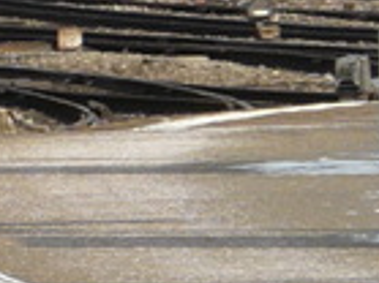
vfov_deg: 0.7
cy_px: -139
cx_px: -643
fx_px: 22732
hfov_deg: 1.0
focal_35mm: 2078
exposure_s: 1/320
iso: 100
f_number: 5.6
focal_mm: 47.5
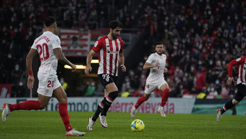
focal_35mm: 426
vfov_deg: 2.9
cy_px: 83
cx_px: 124
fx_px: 2779
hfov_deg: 5.1
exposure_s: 1/1250
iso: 3200
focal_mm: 400
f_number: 5.6
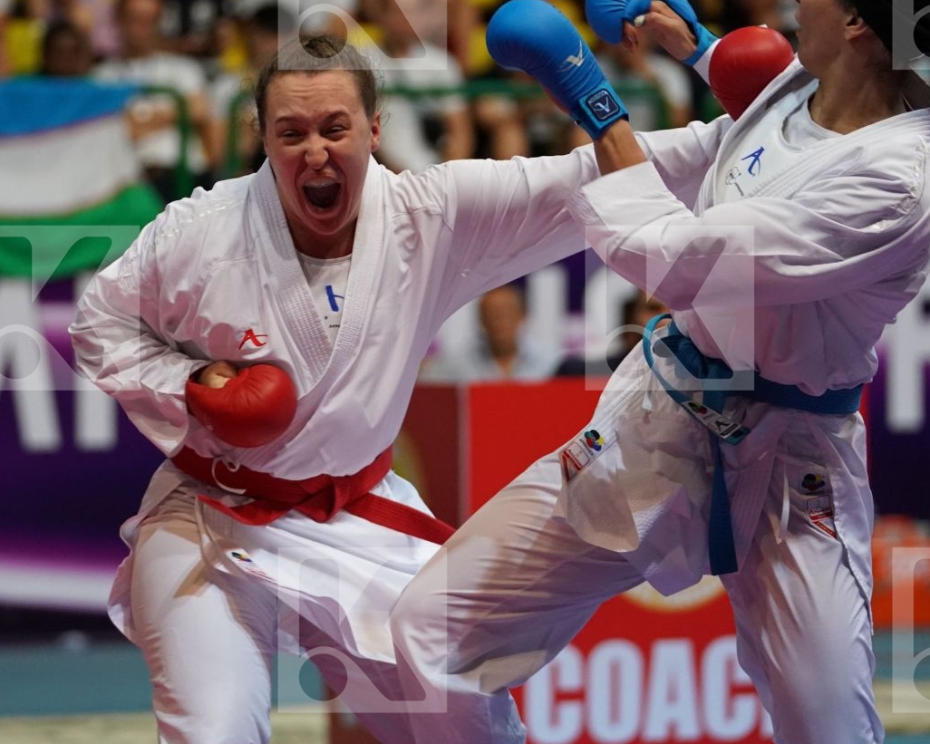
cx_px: 363
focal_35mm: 219
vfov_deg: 7.1
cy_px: 308
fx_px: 6028
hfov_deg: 8.8
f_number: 2.8
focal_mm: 133
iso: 3200
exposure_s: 1/1000
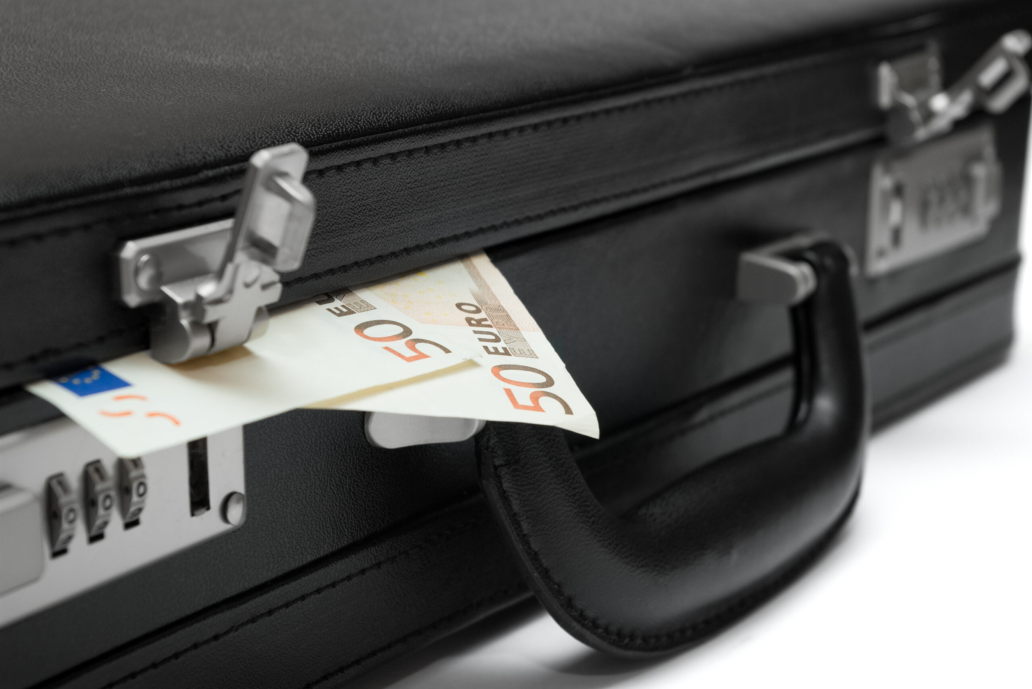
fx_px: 2366
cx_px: 516
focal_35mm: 82
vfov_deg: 16.6
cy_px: 344
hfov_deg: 24.6
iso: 200
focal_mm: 55
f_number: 9.5
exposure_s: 1/125
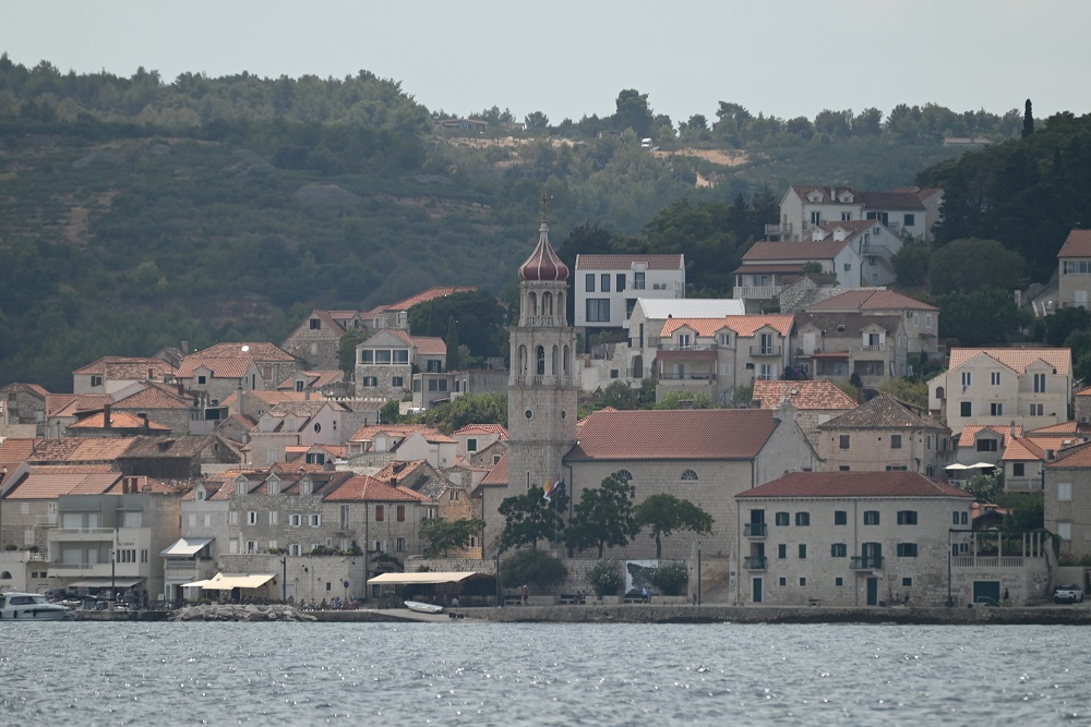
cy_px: 364
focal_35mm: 300
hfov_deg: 6.9
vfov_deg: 4.6
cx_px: 546
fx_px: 9092
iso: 100
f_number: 5.6
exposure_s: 1/640
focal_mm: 300
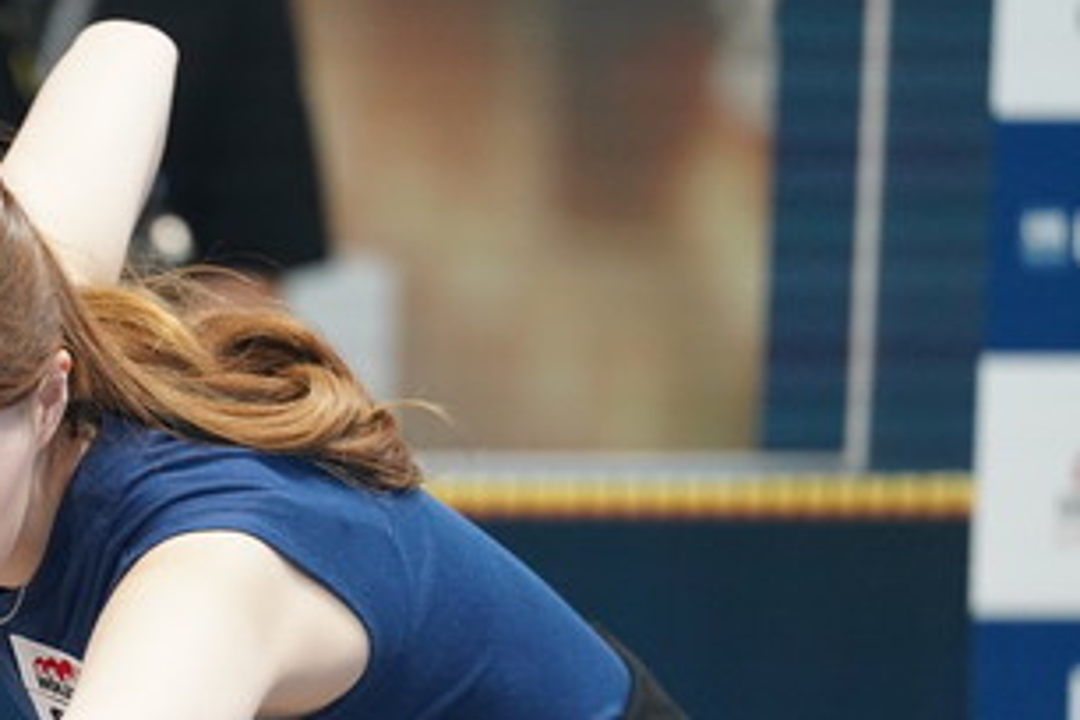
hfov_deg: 4.4
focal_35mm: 470
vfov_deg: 2.9
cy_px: 607
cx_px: -134
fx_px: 14099
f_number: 2.8
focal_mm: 200
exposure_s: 1/640
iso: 4000
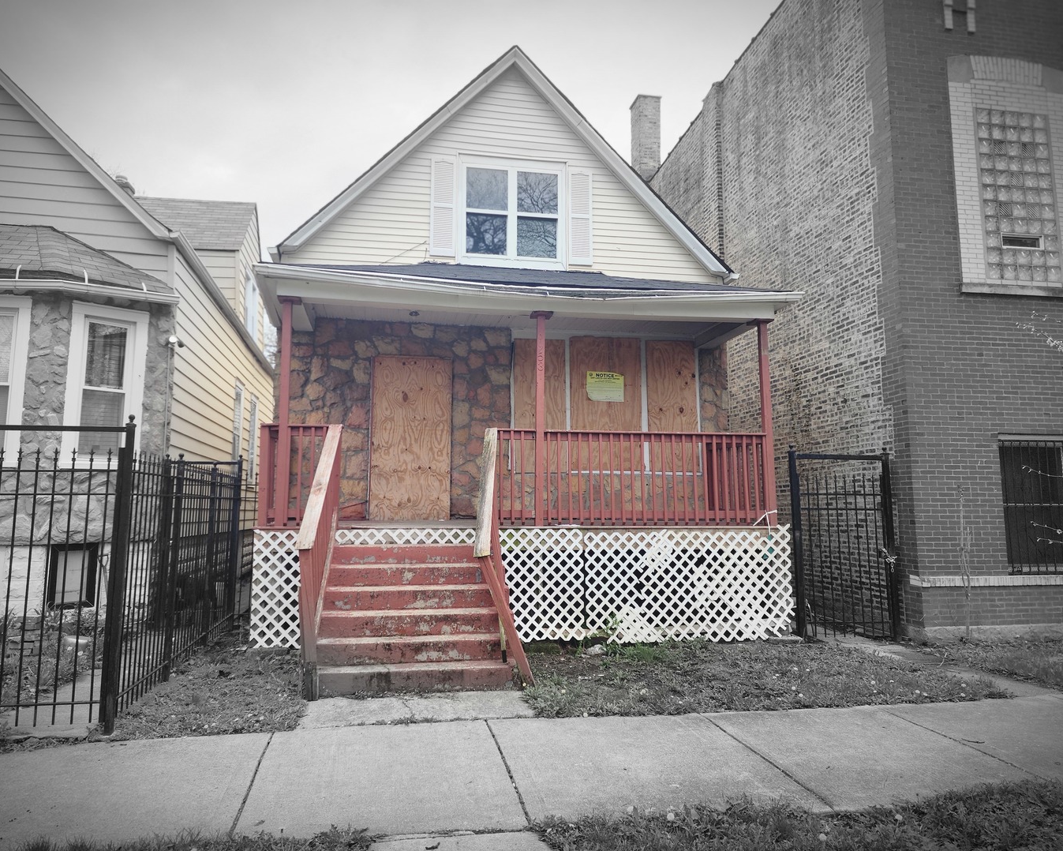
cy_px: 426
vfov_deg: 58.8
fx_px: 755
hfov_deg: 70.2
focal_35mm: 24
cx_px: 509
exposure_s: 1/616
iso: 12
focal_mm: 6.4
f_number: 1.8
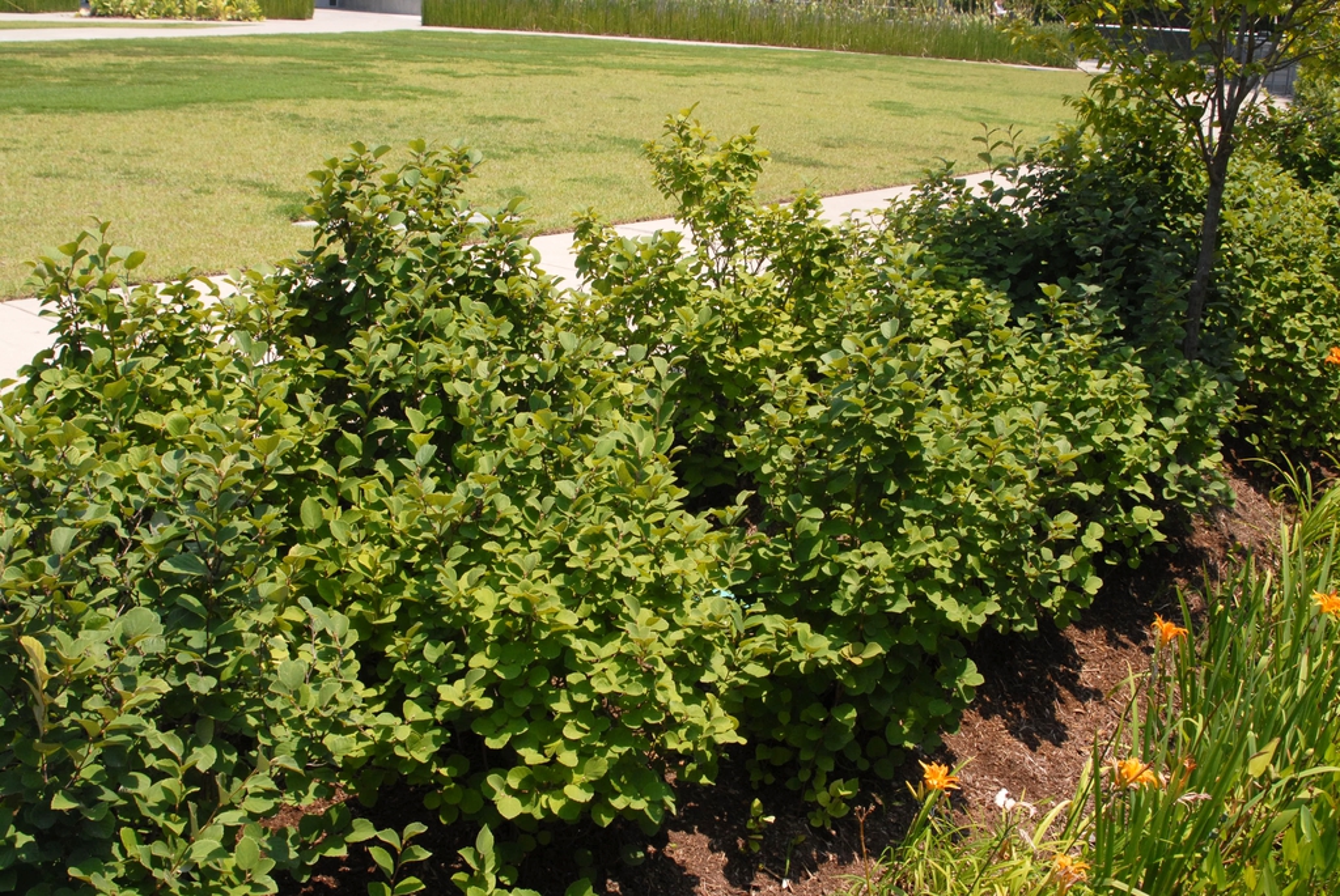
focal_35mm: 42
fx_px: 1565
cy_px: 448
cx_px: 670
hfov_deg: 46.4
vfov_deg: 32.0
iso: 400
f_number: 10
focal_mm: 28
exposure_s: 1/350
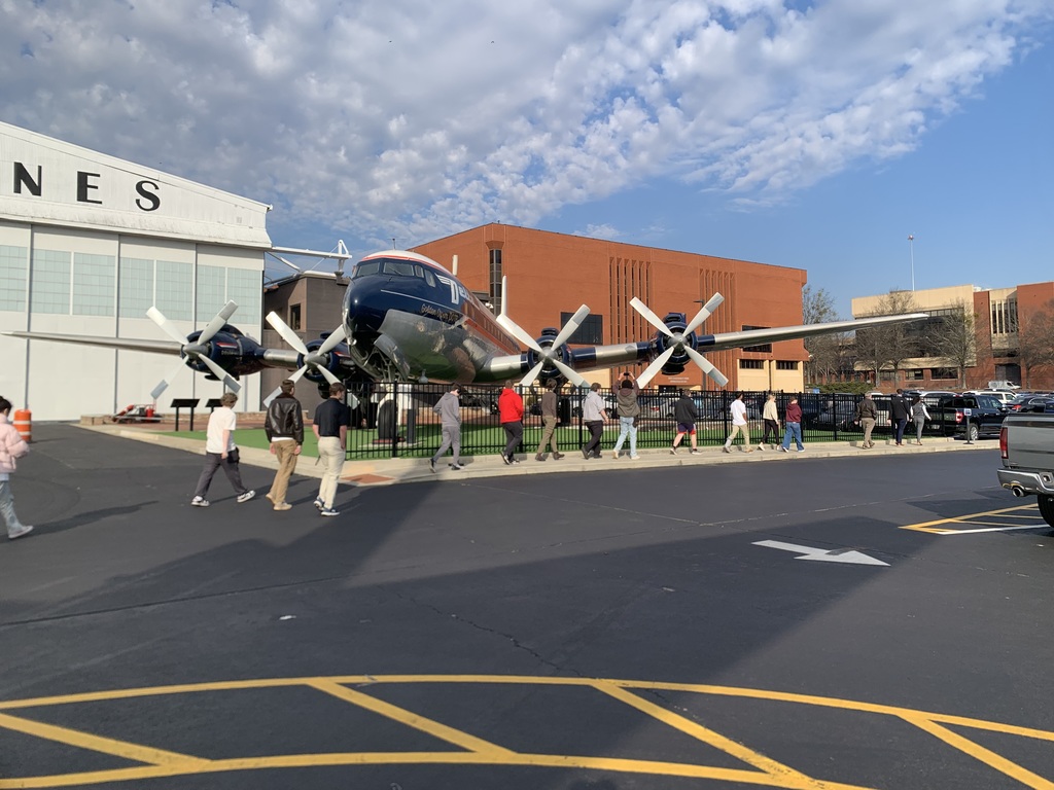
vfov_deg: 53.1
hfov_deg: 67.3
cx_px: 527
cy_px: 395
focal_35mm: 26
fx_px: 792
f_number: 1.8
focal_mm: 4.25
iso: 25
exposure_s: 1/2309
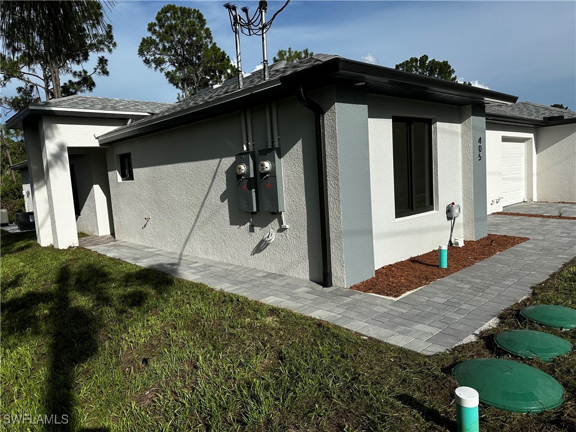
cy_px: 216
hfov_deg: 71.6
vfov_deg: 56.8
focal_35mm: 24
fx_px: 399
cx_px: 288
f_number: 1.78
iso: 80
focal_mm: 6.86
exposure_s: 1/7576
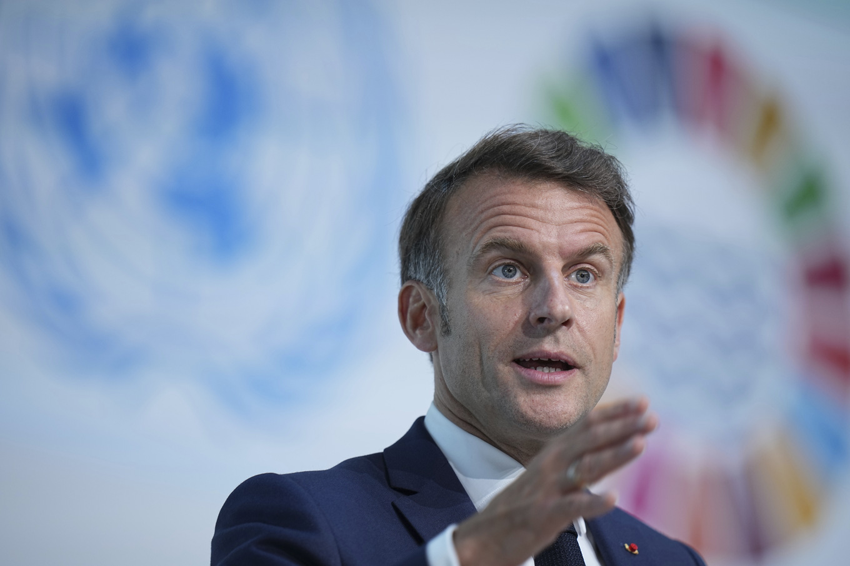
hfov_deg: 5.2
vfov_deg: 3.4
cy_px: 283
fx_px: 9442
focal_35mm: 400
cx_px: 425
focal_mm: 400
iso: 500
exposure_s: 1/250
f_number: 2.8
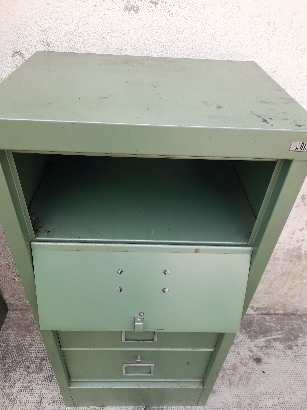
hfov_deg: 54.9
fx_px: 296
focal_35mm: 25
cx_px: 154
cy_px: 205
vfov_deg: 69.4
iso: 20
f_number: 2
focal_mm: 4.6
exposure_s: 1/178
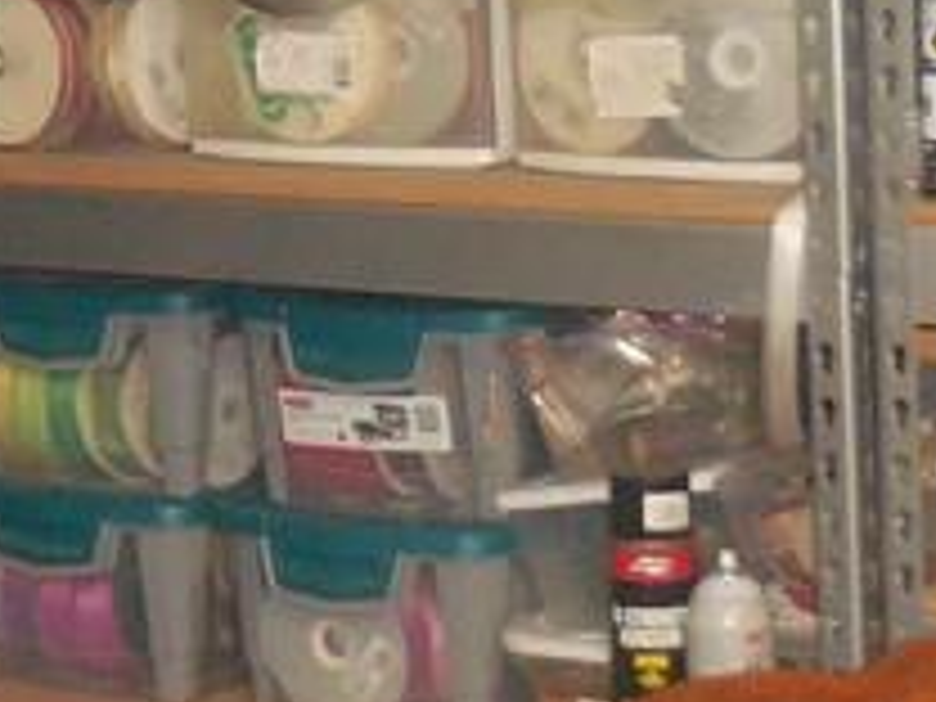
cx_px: 400
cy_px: 9
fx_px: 3326
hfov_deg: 16.0
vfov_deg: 11.9
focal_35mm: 123
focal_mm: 4.5
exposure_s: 1/25
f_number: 3.3
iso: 560
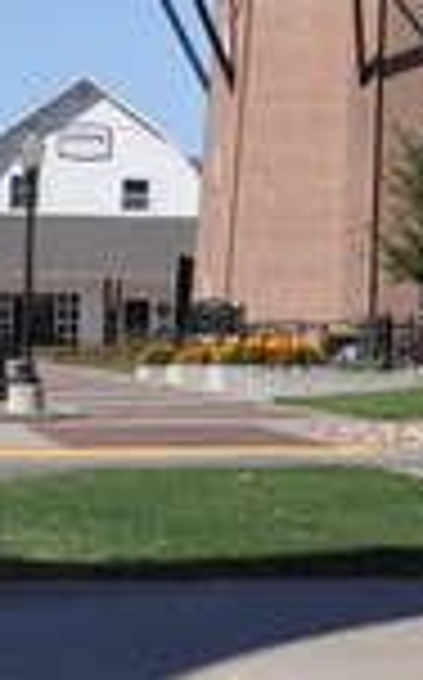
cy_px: -354
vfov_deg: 10.4
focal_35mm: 194
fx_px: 3589
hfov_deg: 6.7
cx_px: 526
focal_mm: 24
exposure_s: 1/250
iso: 200
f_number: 8
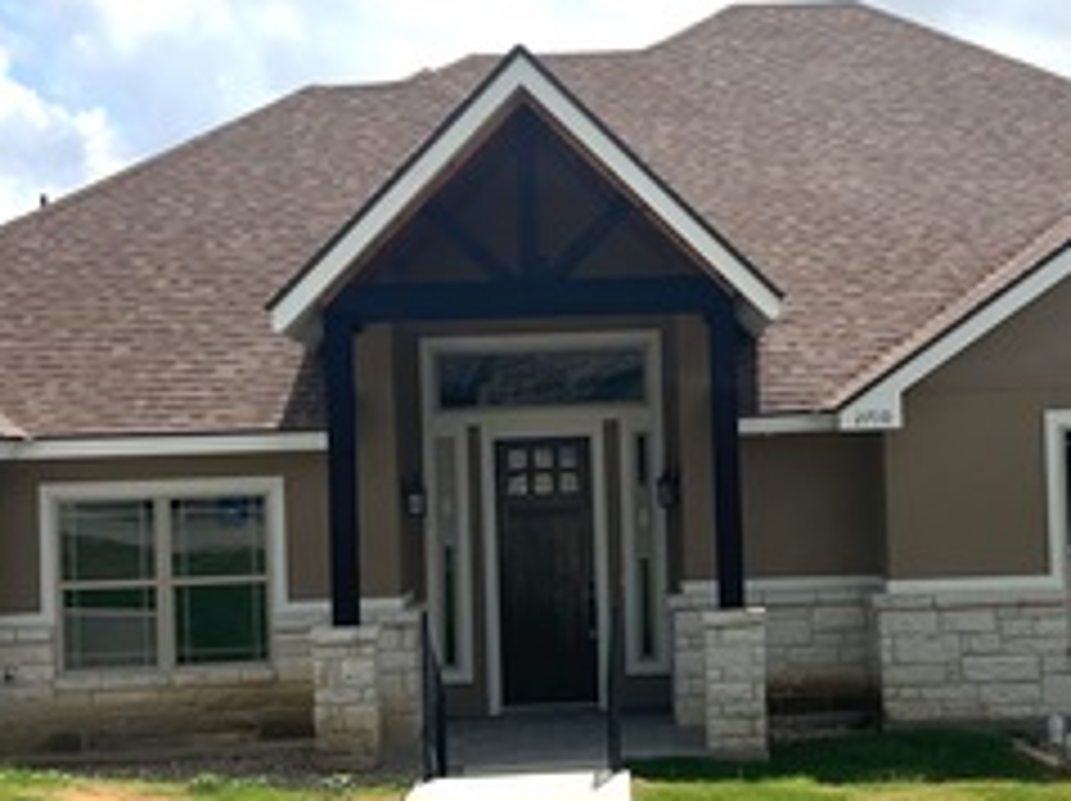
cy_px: 400
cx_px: 698
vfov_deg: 21.0
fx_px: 2164
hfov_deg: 27.7
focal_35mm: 70
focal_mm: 5.7
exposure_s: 1/10309
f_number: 1.5
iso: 50
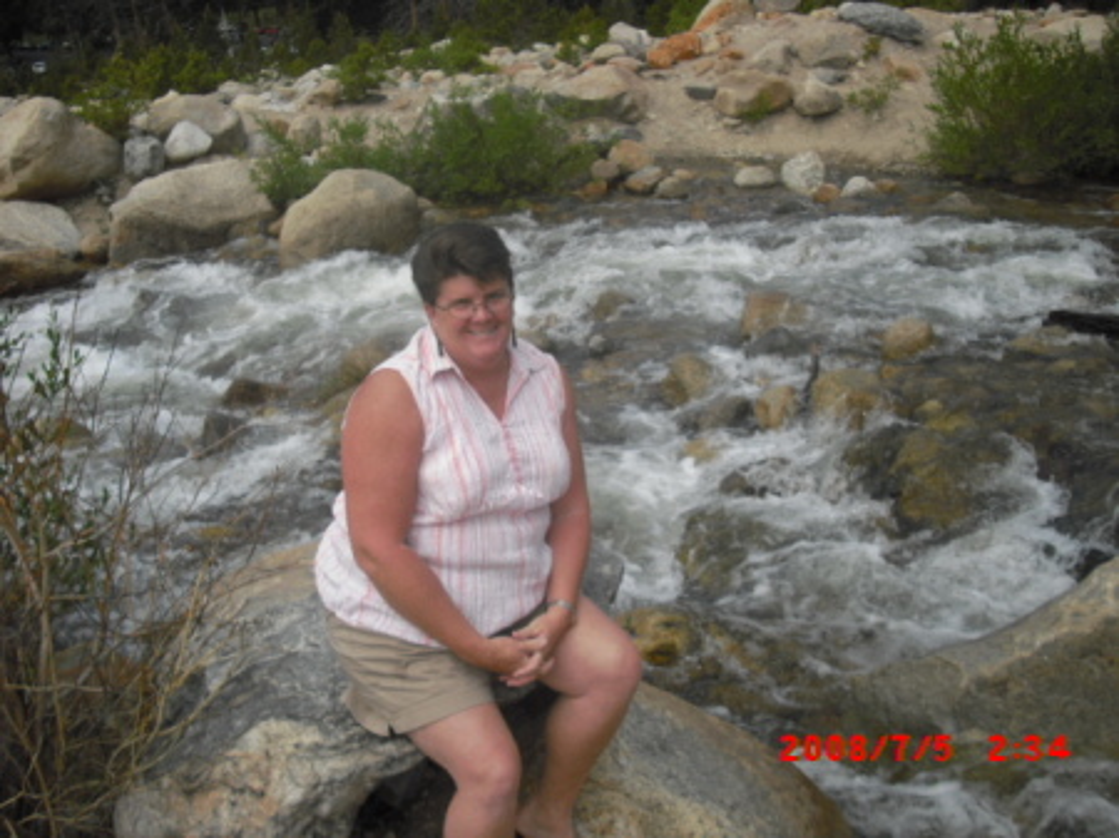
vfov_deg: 37.7
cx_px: 560
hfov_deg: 49.0
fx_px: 1228
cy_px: 419
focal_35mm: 38
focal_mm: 6.2
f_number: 5.6
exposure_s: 1/200
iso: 64
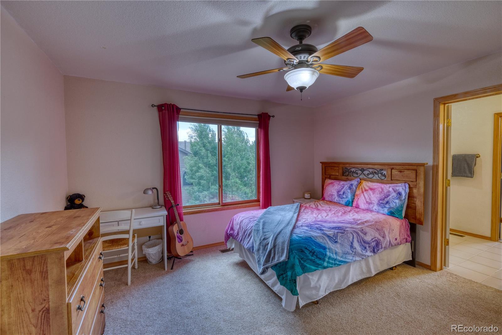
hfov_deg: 100.4
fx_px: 209
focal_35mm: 15
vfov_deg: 77.3
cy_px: 168
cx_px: 251
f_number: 6.4
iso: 1000
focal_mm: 10
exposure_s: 4
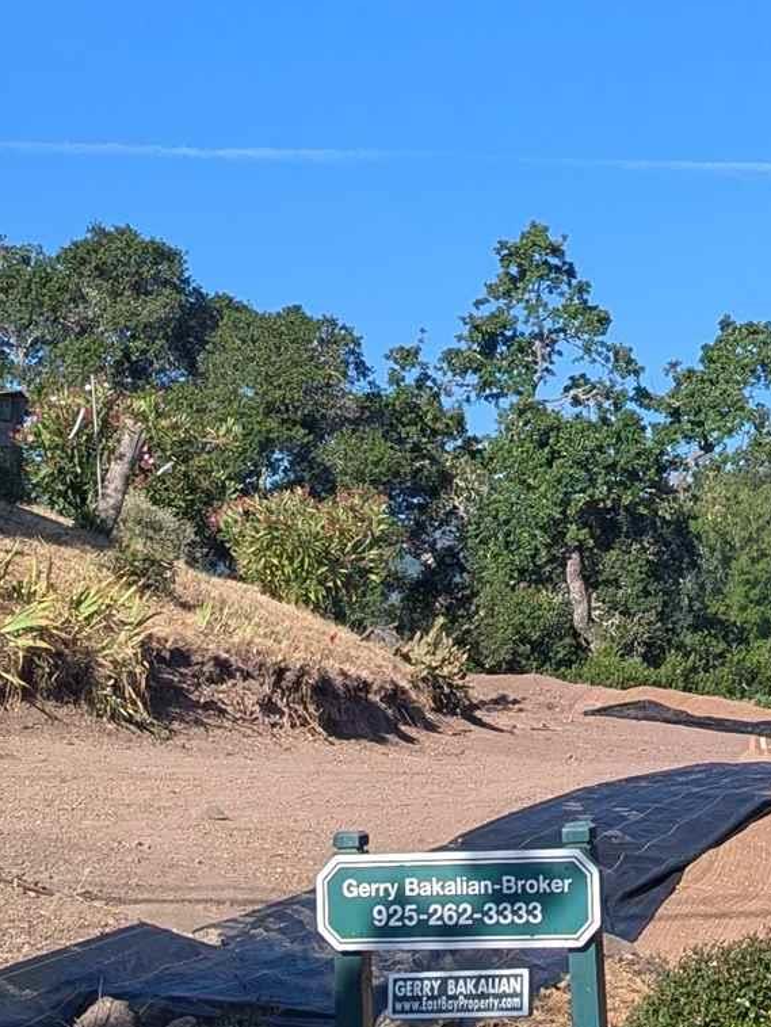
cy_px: 451
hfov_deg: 15.0
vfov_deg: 20.2
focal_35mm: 97
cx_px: 771
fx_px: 2879
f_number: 1.85
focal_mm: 6.81
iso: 42
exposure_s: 1/1689
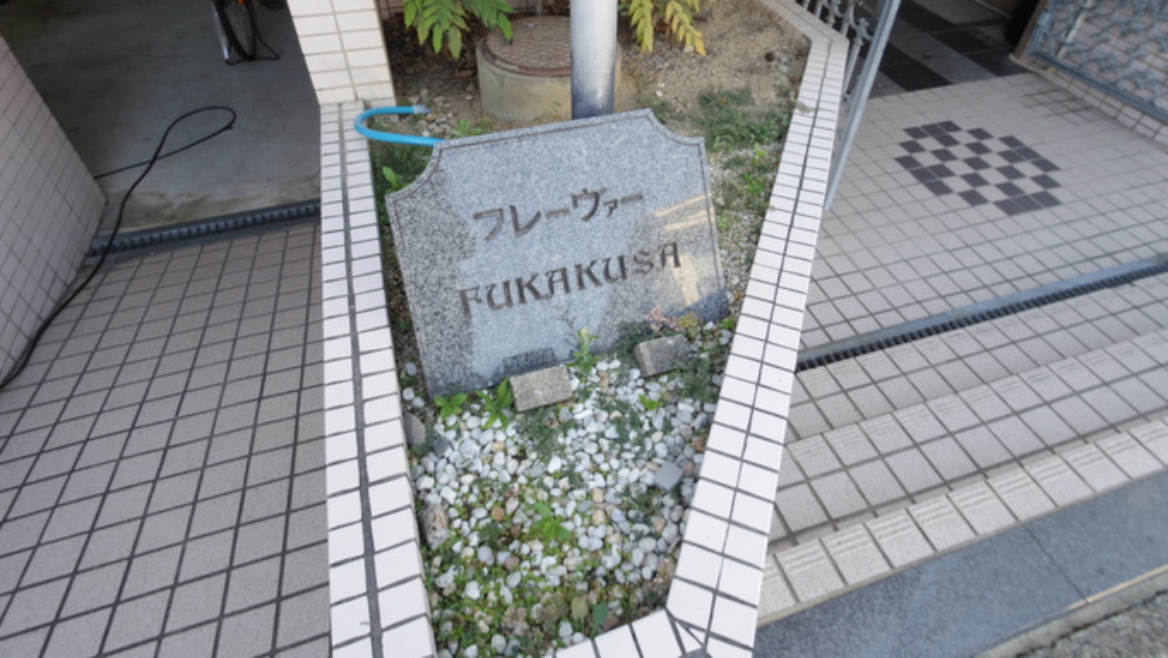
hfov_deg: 89.6
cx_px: 587
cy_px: 232
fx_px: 589
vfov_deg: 57.4
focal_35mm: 19
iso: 100
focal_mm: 3.8
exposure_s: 1/60
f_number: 3.7
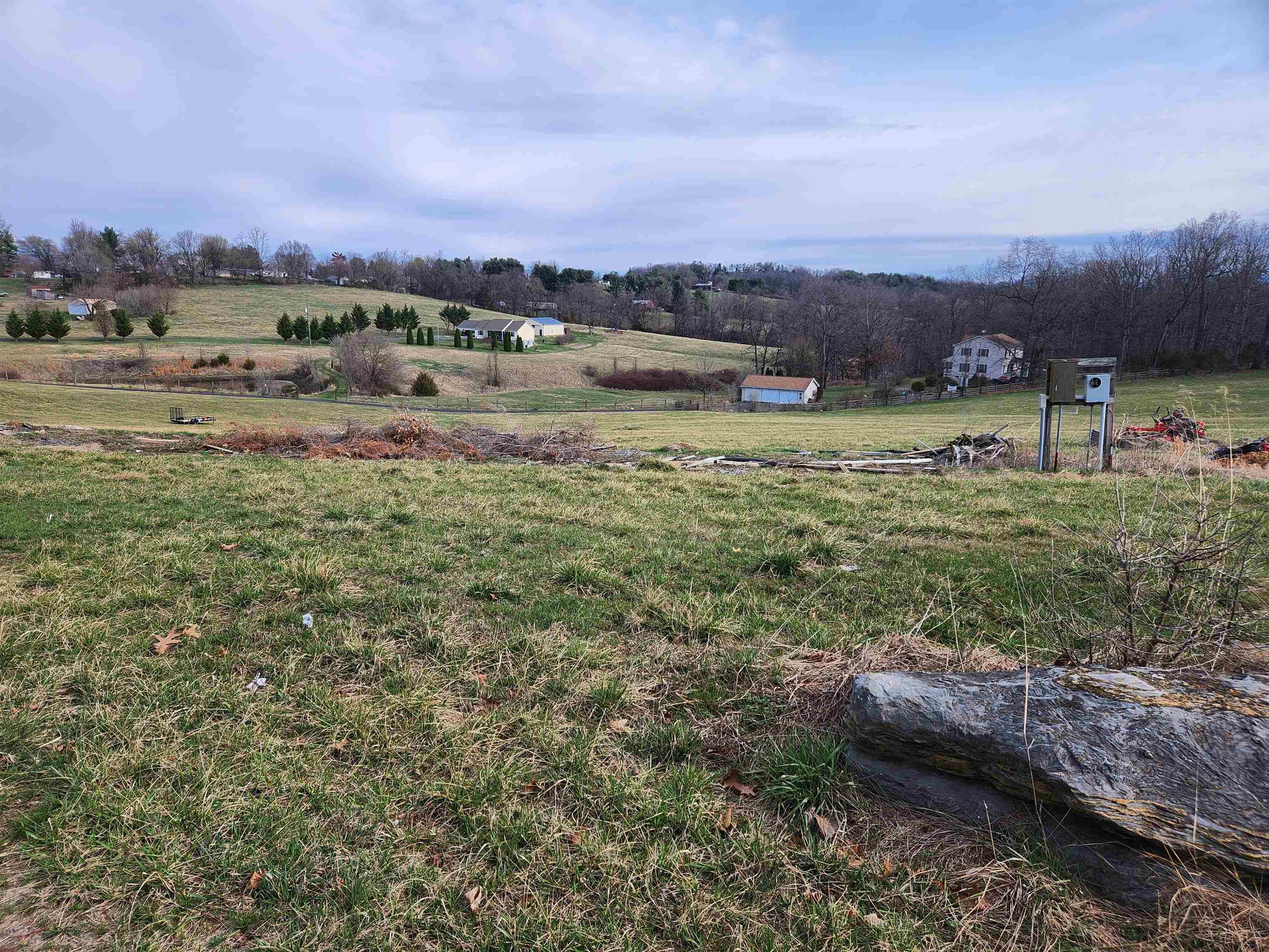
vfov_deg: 58.9
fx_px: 843
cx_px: 634
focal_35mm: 23
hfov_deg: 73.9
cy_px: 476
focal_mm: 5.4
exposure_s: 1/1225
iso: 20
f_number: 1.8
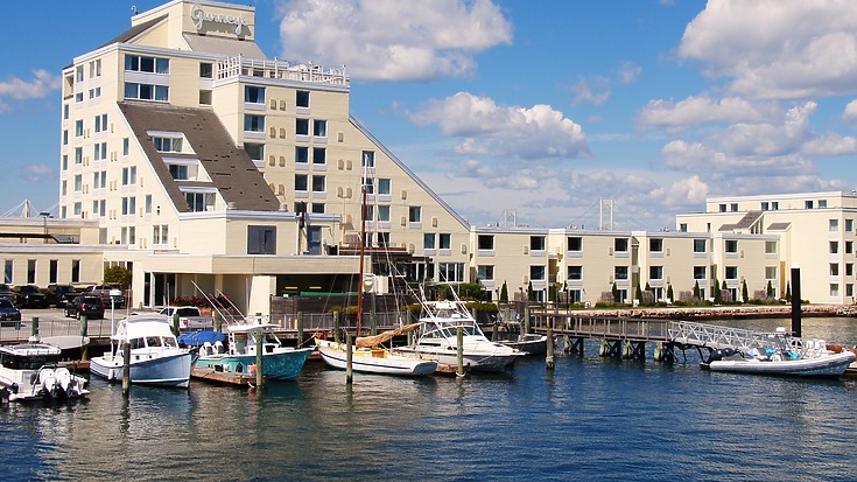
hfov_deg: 38.5
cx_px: 463
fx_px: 1227
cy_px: 196
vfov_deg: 22.2
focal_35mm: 54
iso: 100
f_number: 10
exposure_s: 1/320
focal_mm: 28
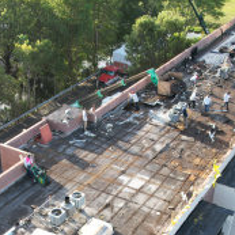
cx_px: 104
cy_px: 218
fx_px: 422
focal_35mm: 55
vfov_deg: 29.6
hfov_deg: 31.1
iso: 100
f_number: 2.8
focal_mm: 8.38
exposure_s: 1/250
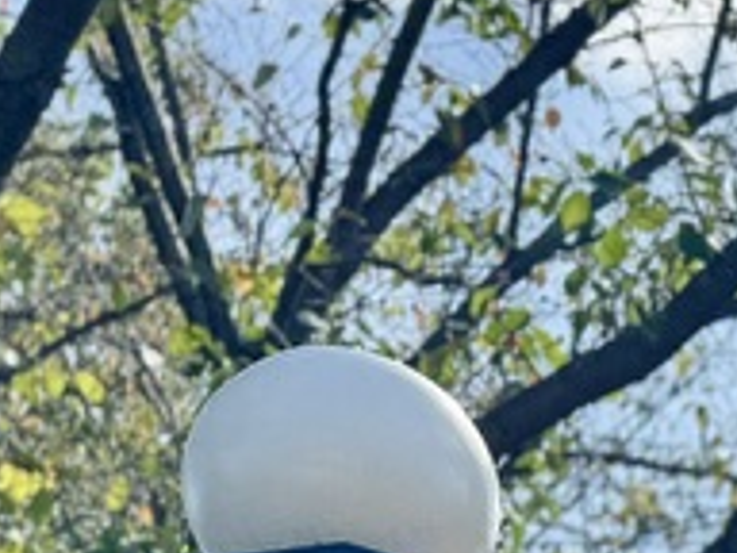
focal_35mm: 128
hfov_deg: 12.5
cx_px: 1704
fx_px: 2725
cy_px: 1183
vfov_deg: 10.4
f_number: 1.78
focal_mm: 6.76
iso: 80
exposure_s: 1/3802
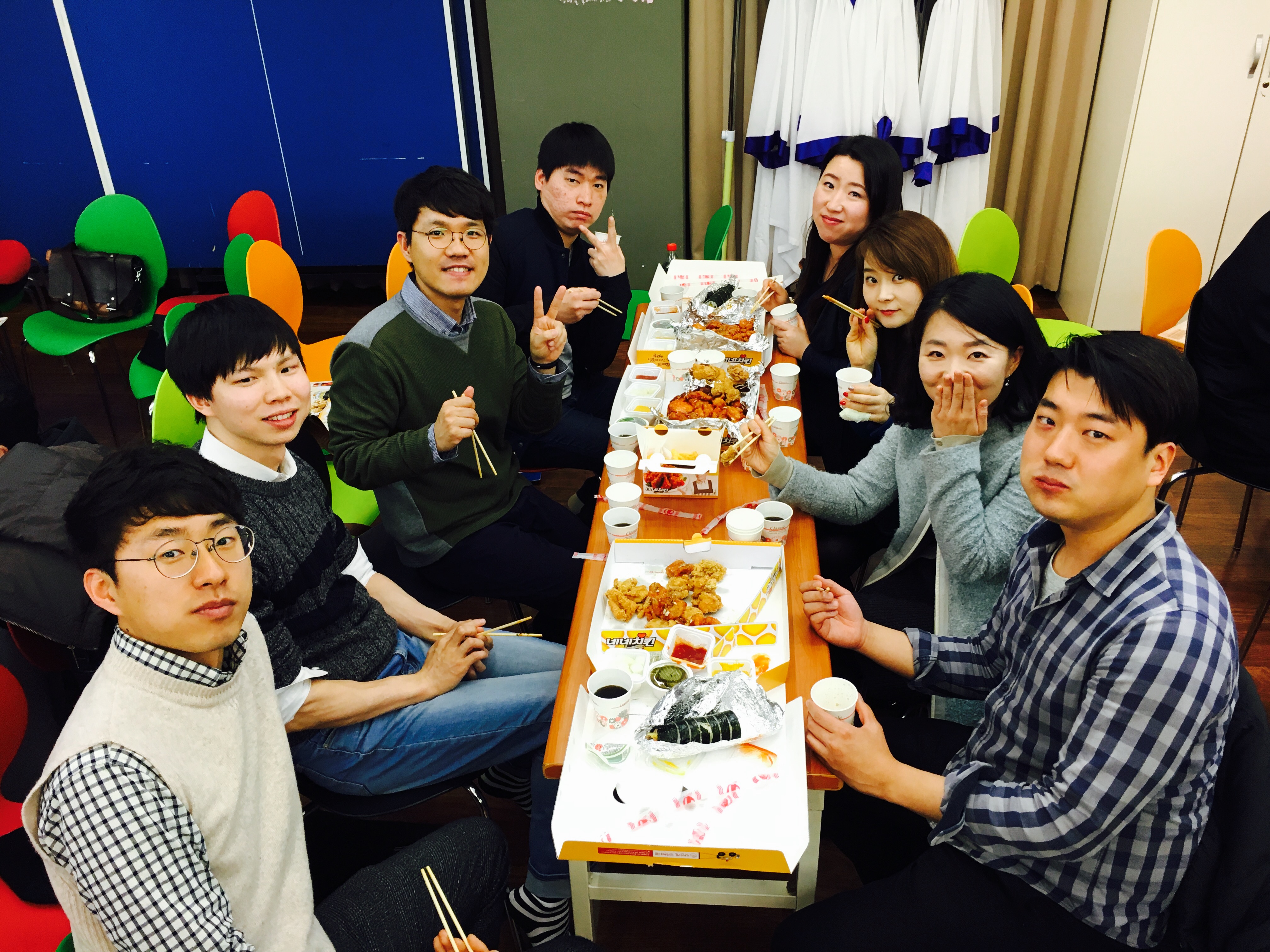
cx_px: 635
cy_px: 476
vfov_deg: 48.2
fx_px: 1064
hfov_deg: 61.7
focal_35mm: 29
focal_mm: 4.15
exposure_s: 1/30
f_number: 2.2
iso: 80
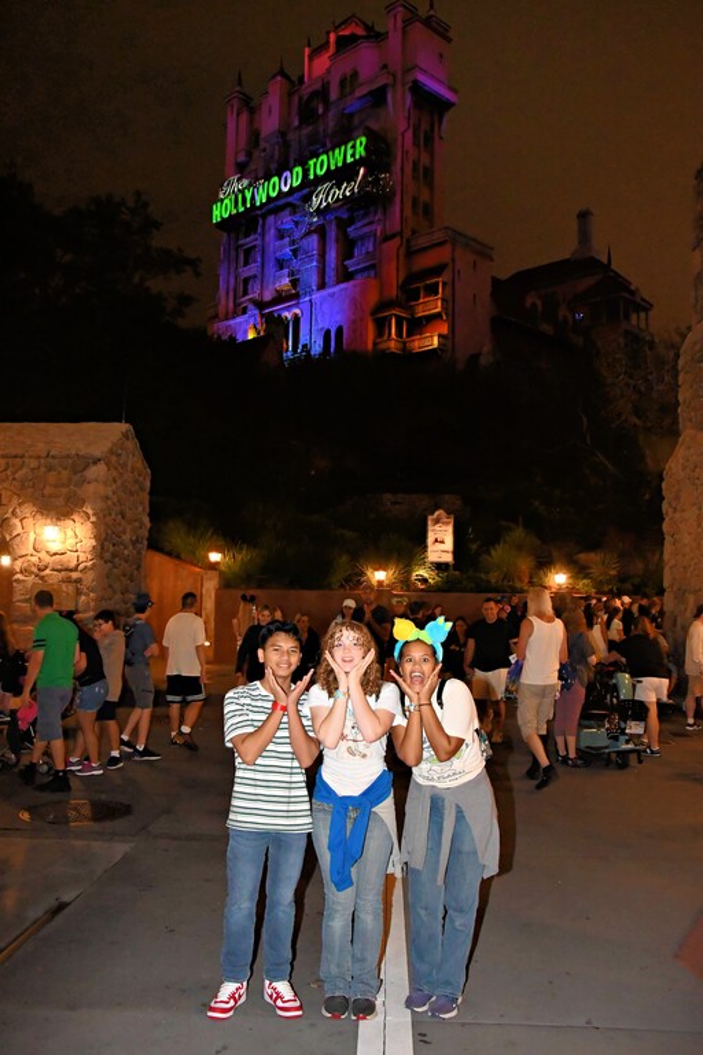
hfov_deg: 42.3
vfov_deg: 60.3
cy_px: 528
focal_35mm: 31
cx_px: 352
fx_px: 908
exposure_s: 1/30
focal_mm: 21
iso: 6400
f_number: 5.6
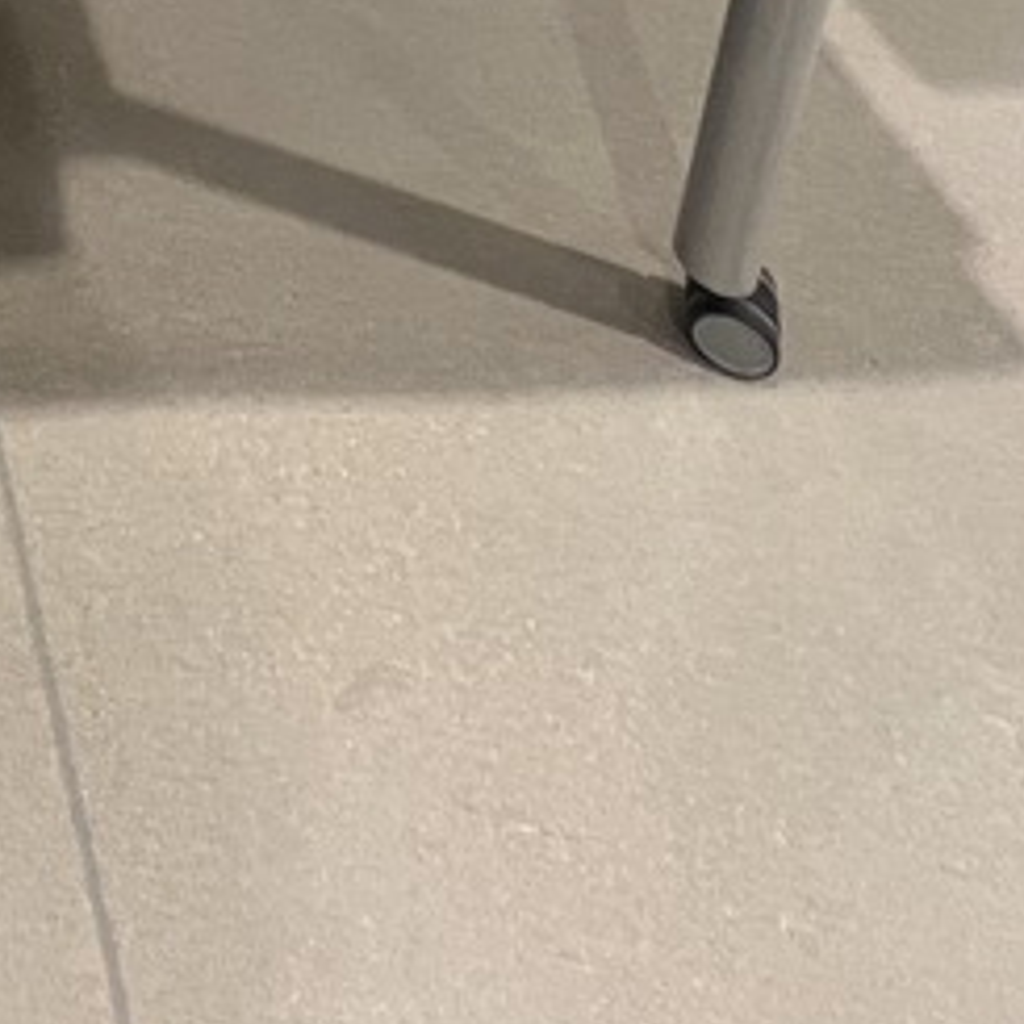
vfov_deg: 19.8
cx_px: -359
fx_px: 1606
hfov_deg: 28.1
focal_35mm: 48
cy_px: -991
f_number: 1.8
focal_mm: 1.57
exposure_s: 1/50
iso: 250
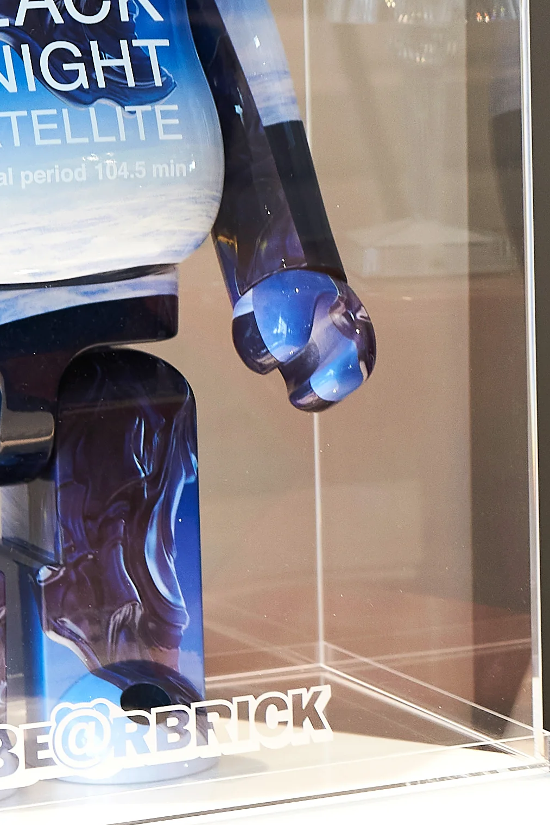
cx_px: 1062
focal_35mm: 186
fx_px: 4259
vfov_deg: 11.0
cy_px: 167
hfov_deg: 7.1
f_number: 4.5
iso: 1000
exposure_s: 1/40
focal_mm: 48
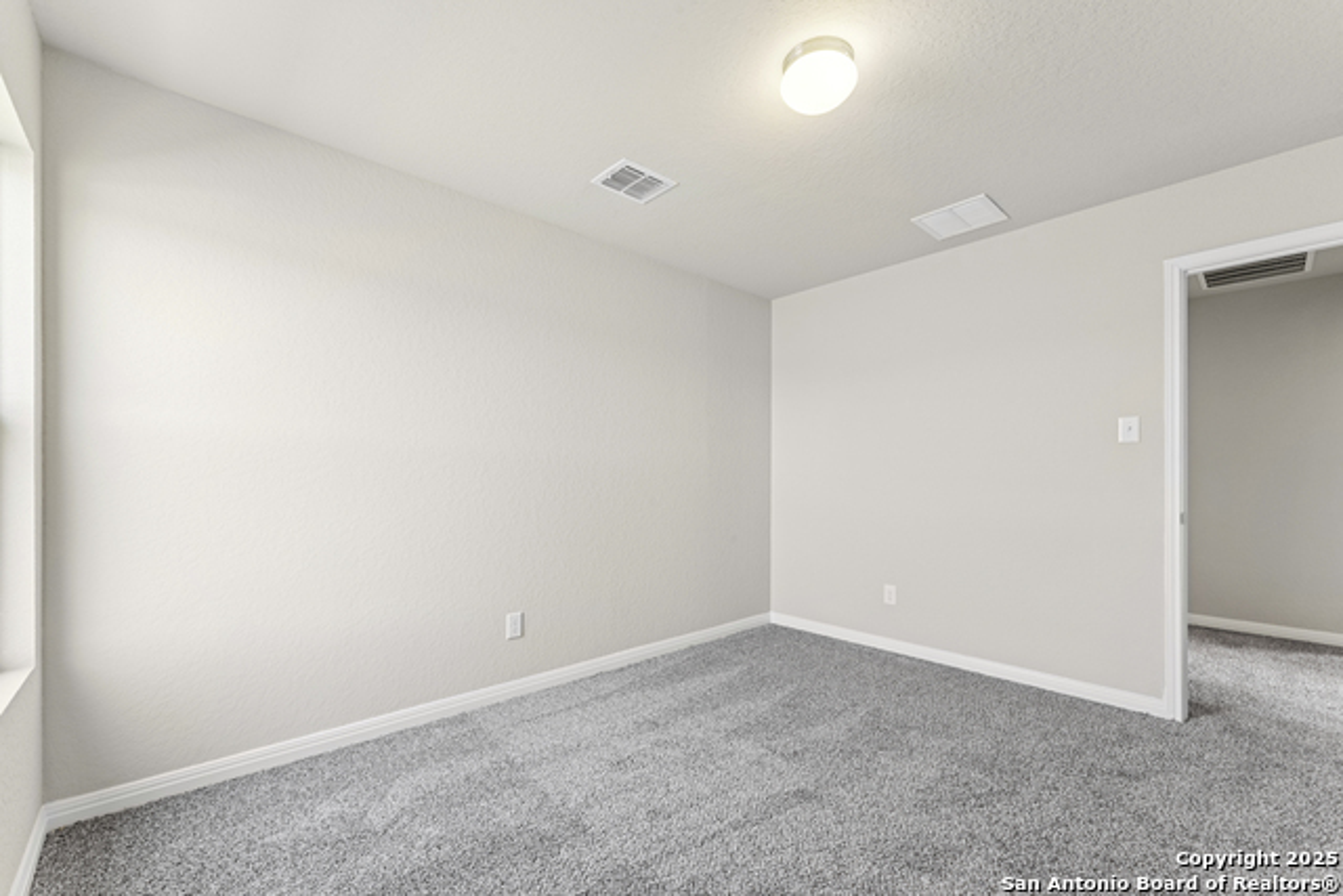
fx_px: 545
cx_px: 672
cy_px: 448
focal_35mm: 15
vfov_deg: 78.9
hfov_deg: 101.9
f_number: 14
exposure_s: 1/1.67
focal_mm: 14.6
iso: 100
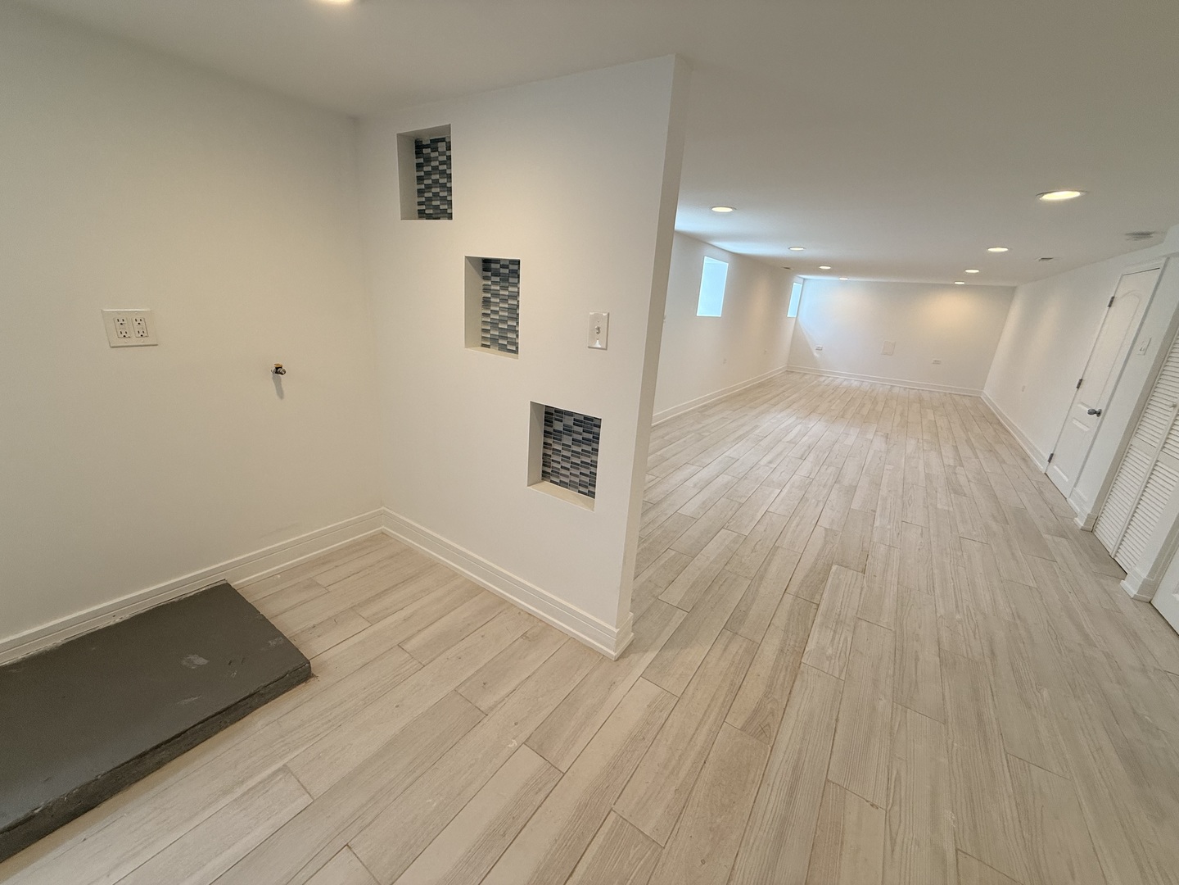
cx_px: 590
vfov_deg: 85.7
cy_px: 442
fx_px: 477
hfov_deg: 102.1
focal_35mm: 14
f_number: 2.2
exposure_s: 1/120
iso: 100
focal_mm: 2.22
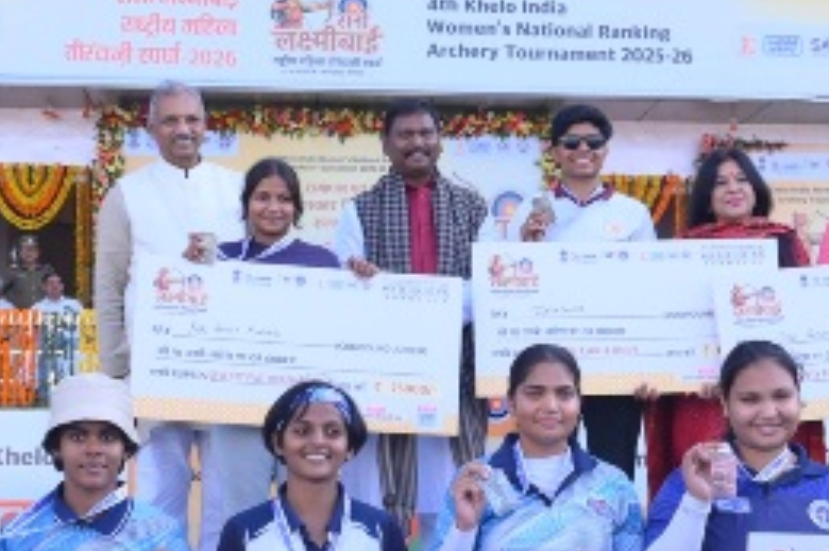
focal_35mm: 67
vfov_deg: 20.2
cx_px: 472
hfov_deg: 30.1
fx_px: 1542
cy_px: 371
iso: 500
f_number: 8
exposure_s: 1/200
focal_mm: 24
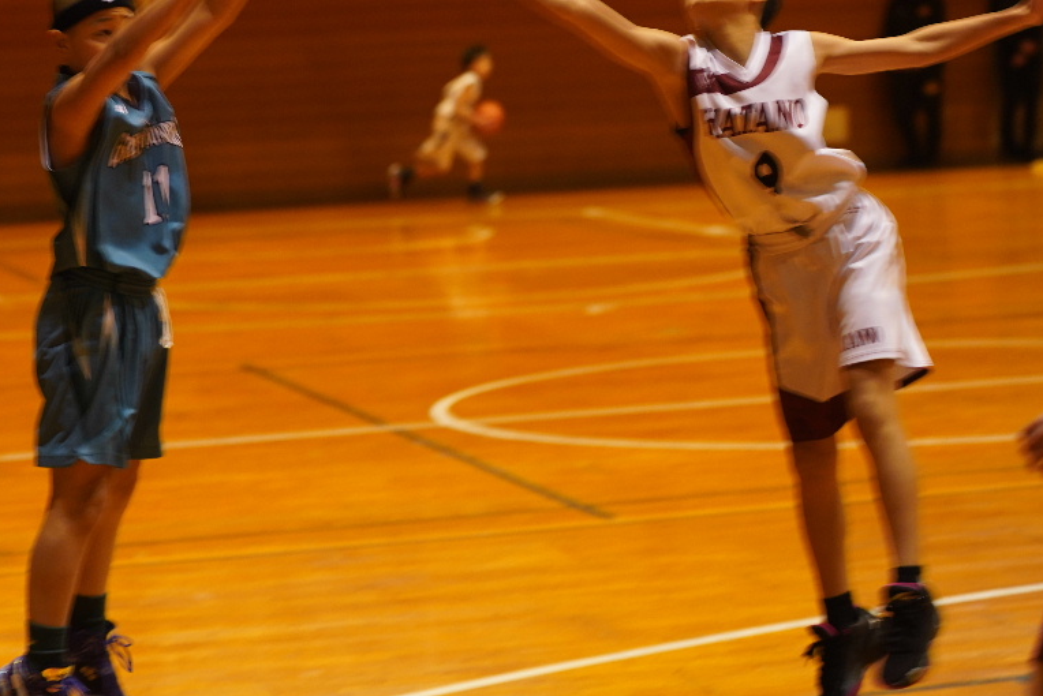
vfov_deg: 9.9
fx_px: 4028
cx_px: 393
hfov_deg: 14.7
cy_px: 264
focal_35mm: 139
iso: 2000
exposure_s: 1/160
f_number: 2.8
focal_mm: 90
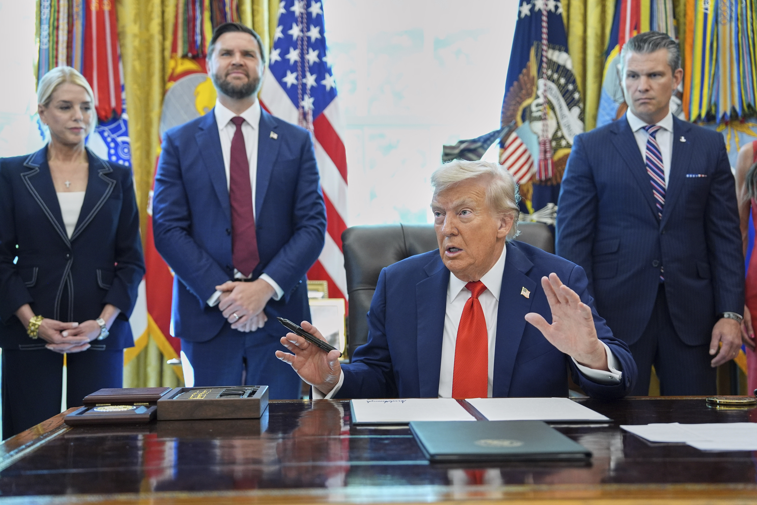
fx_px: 1072
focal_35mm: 51
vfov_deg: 26.5
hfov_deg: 38.9
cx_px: 378
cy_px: 252
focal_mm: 51
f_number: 2.8
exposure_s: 1/125
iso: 2000
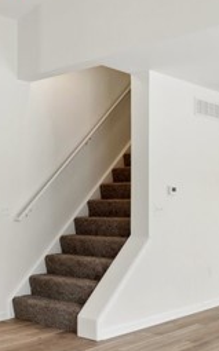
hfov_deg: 24.7
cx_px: 72
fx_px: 497
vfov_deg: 38.7
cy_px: 214
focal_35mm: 52
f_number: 9
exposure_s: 1/30
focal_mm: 12
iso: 400
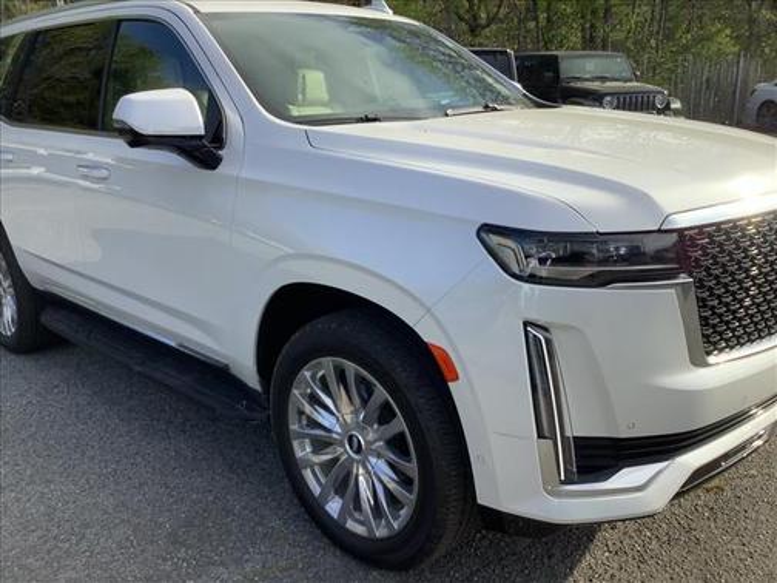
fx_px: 696
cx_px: 388
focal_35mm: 31
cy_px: 292
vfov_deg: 45.4
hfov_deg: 58.4
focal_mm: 3.3
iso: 25
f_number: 2.4
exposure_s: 1/734
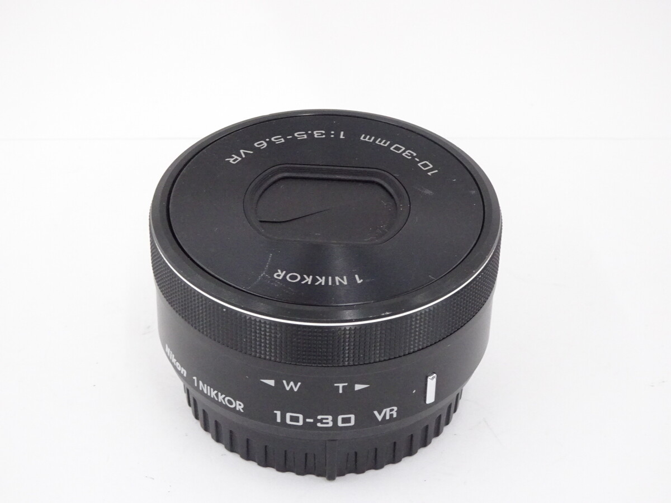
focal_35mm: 90
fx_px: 1745
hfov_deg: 21.8
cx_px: 336
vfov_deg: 16.4
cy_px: 252
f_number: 5
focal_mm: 15.45
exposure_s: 1/100
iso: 800
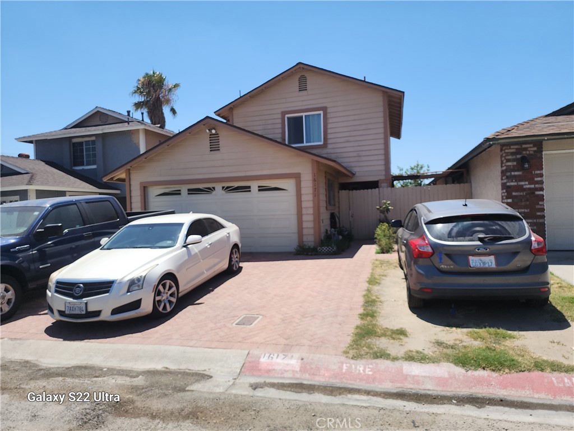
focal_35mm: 23
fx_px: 381
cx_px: 287
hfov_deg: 73.9
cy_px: 216
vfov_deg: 58.9
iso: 12
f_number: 1.8
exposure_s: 1/878
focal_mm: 6.4
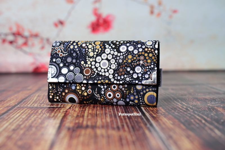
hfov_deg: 39.6
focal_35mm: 50
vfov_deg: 27.0
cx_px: 112
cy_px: 75
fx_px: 313
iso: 1600
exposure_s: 1/20
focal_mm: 50
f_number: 5
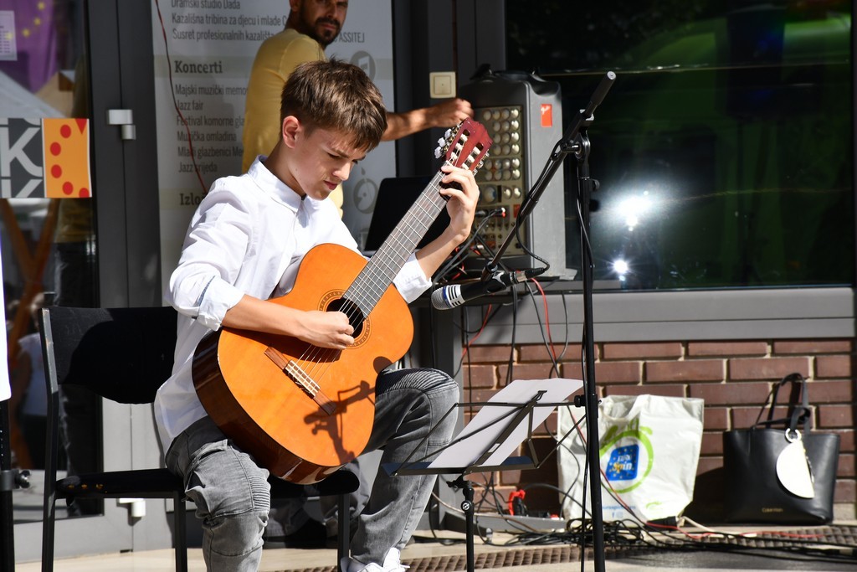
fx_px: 5000
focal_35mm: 210
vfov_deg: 6.5
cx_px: 428
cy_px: 286
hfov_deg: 9.8
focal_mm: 140
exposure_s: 1/250
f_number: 10
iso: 100
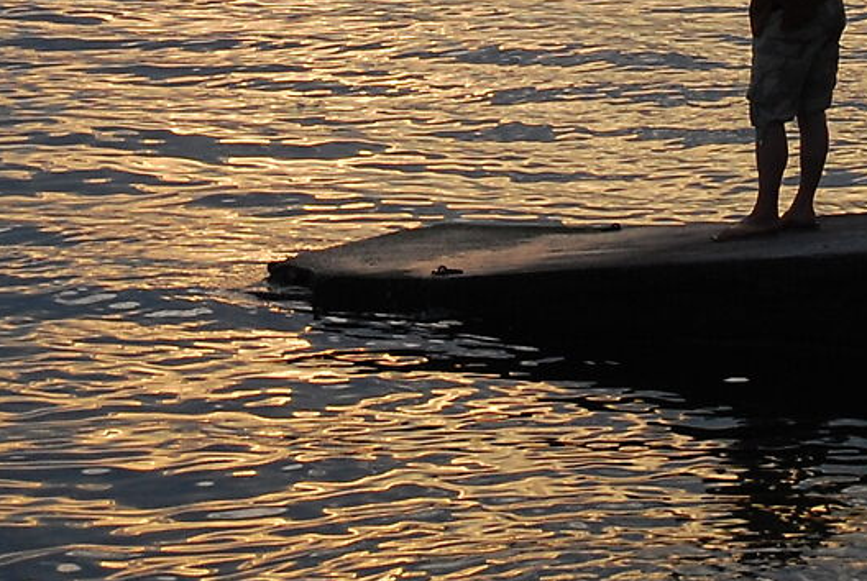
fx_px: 5097
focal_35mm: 211
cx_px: 601
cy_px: -383
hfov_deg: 9.7
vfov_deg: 6.4
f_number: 8
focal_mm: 31
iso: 200
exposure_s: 1/250
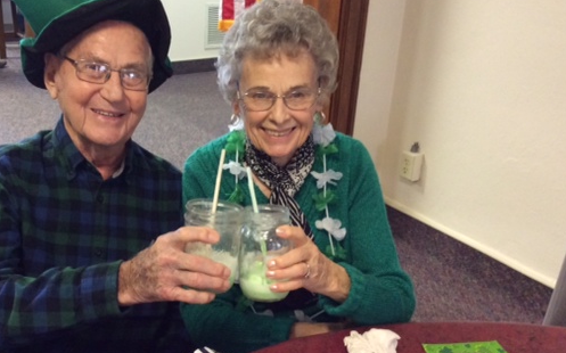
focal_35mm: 45
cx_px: 216
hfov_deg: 44.1
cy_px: 175
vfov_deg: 28.6
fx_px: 694
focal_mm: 3.3
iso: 200
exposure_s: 1/24
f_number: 2.4
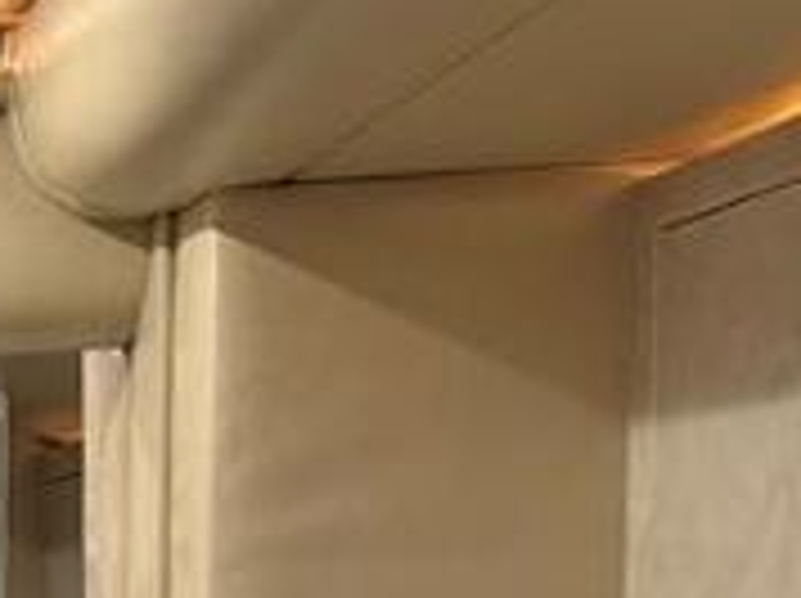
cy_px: 1021
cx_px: -711
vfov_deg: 12.6
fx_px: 2496
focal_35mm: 108
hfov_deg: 15.3
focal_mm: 6.76
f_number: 1.78
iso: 250
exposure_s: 1/41
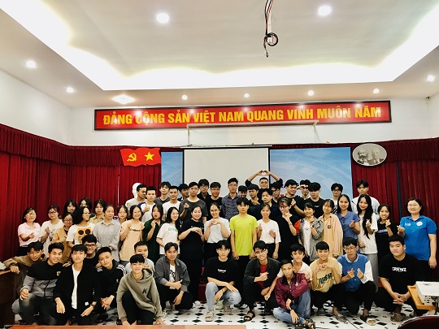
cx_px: 220
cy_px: 164
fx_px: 355
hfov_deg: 63.4
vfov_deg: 49.7
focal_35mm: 28
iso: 64
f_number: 1.8
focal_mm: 3.99
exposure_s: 1/16
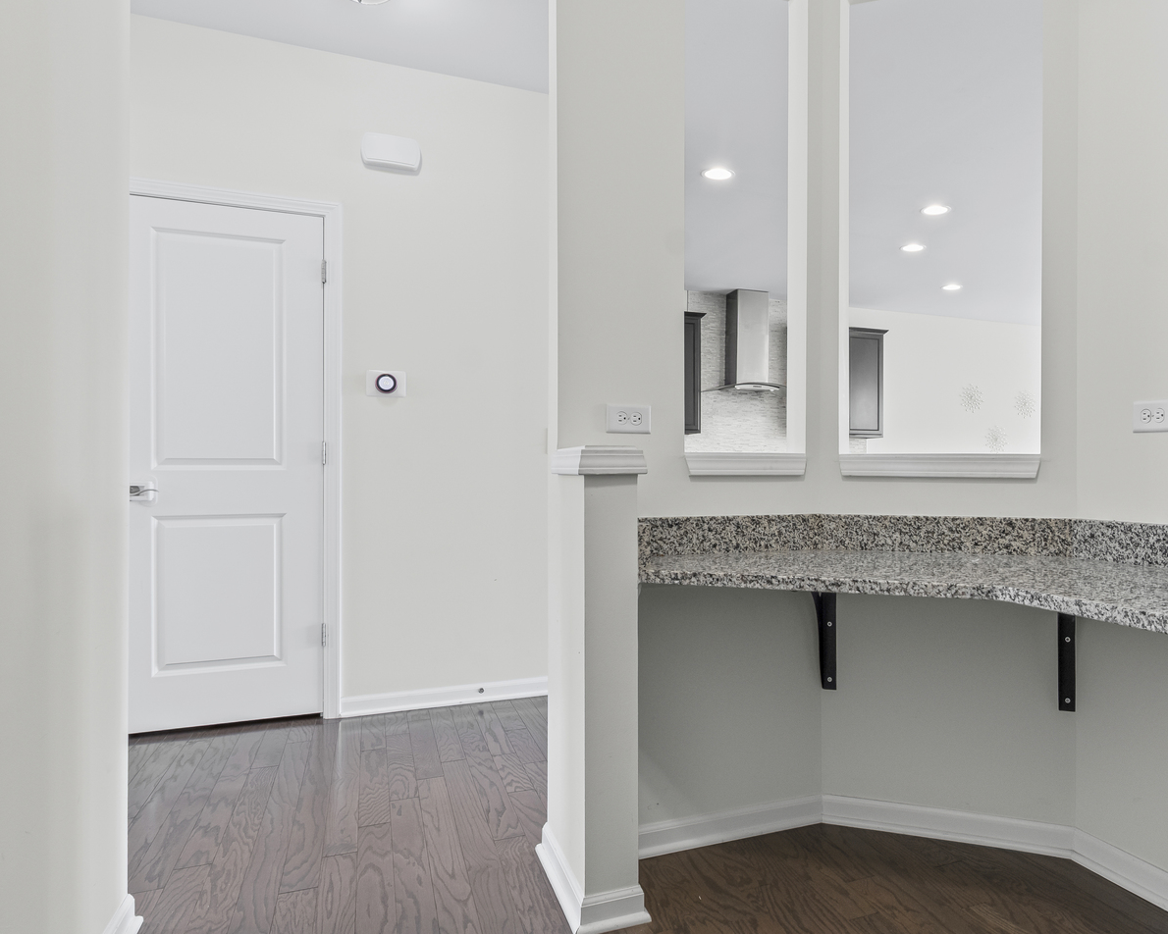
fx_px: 795
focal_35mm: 23
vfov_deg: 60.9
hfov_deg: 70.7
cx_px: 770
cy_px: 469
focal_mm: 12
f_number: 8
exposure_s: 1/6
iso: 320
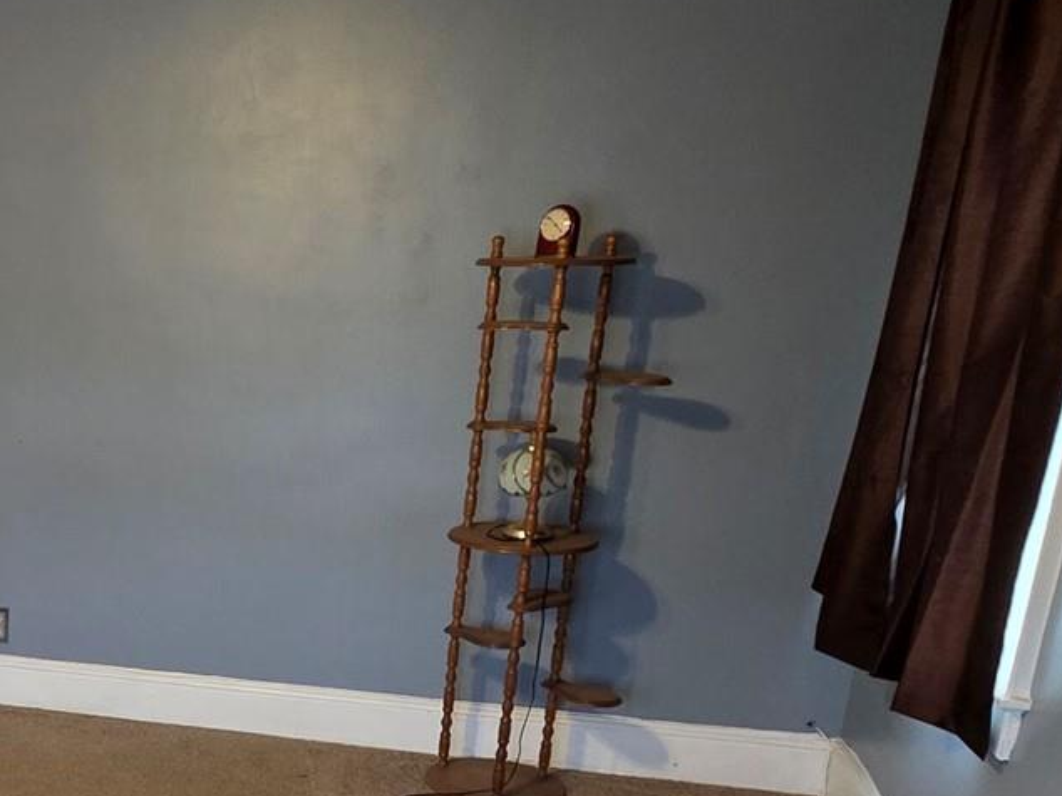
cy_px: 674
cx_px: -82
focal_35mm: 42
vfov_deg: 33.0
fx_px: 1288
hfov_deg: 38.0
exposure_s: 1/60
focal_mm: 2.2
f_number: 1.9
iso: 320
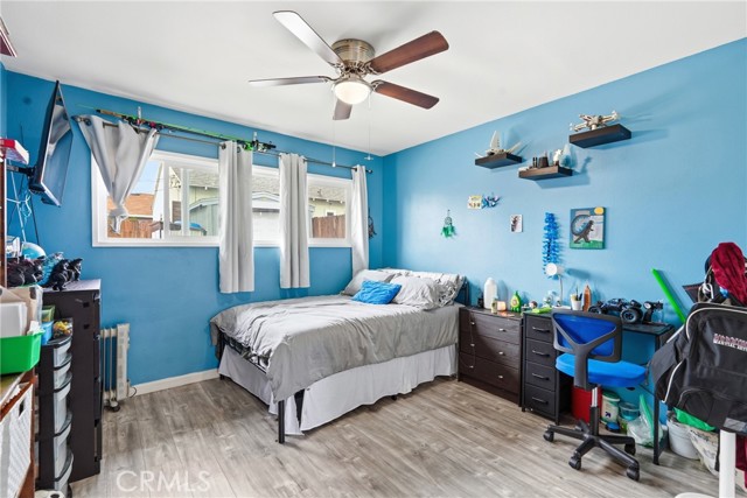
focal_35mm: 16
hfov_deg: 96.7
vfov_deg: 73.8
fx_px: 332
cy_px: 249
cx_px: 374
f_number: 9
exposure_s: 1/50
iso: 250
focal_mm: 16
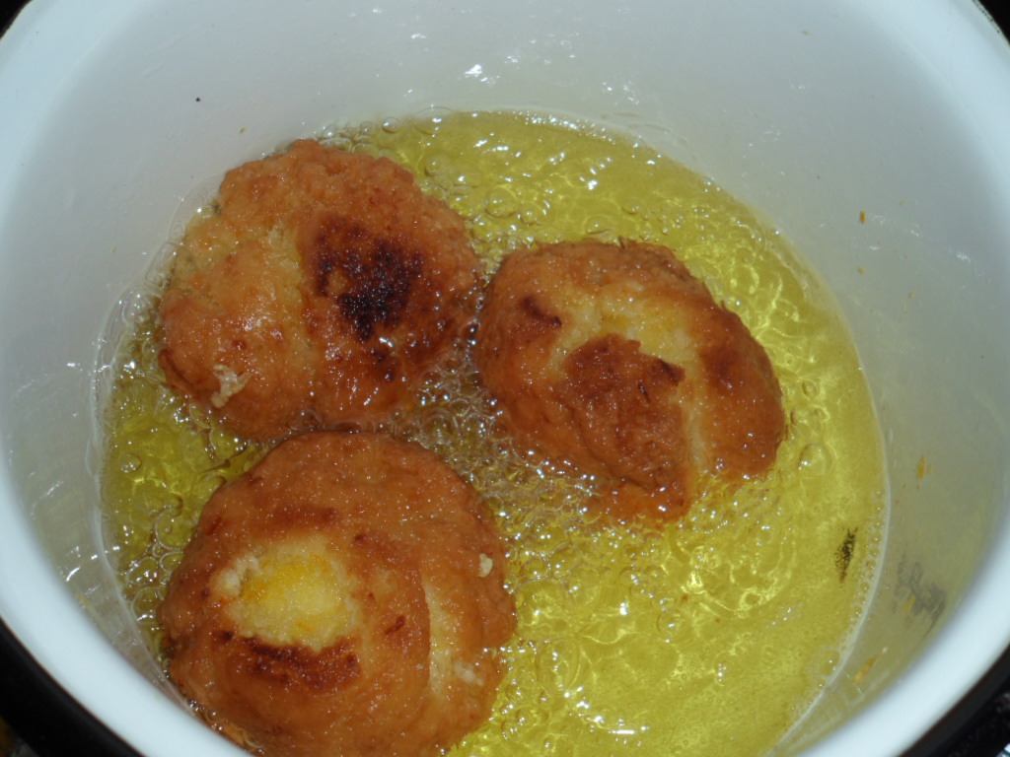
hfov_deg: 44.8
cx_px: 505
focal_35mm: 42
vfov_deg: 34.3
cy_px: 378
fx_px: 1225
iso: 100
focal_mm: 7.8
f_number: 11.9
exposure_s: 1/15
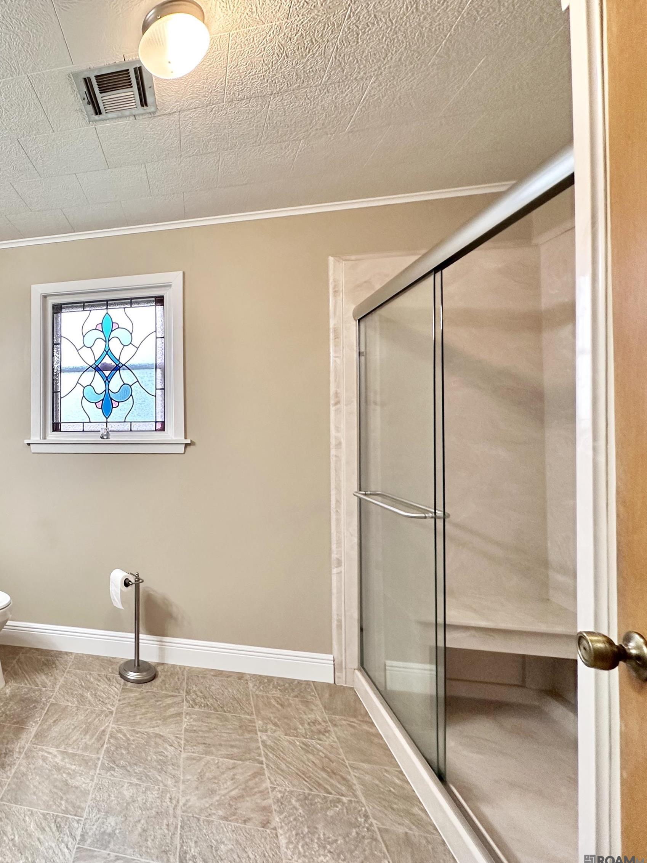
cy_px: 427
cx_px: 73
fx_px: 473
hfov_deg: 59.3
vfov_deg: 84.7
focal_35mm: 19
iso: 200
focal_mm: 2.22
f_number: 2.2
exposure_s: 1/60
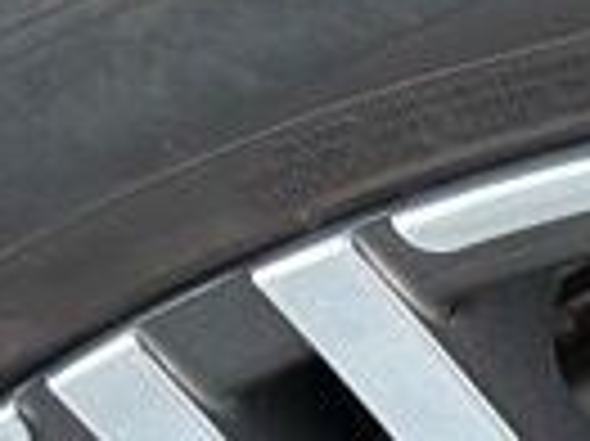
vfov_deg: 3.9
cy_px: 806
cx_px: 1144
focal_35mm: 375
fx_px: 6386
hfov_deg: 5.2
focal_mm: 6.76
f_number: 1.78
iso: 160
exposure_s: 1/71
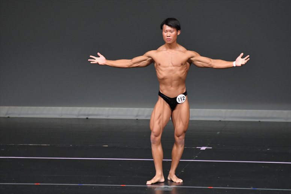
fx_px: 3030
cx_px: 146
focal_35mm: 375
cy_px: 97
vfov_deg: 3.7
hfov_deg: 5.5
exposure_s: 1/400
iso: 4000
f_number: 5.6
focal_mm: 250
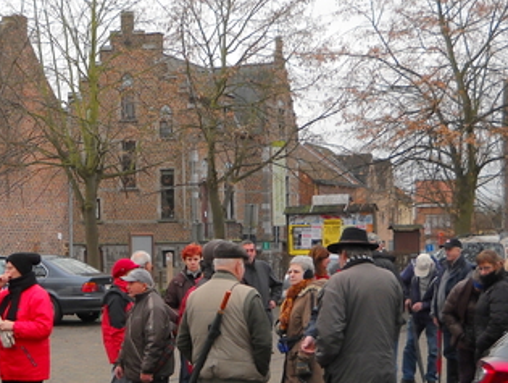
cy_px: 186
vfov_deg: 18.9
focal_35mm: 78
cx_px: 108
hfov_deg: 24.6
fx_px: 1146
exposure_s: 1/135
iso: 64
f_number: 3.1
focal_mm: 6.72
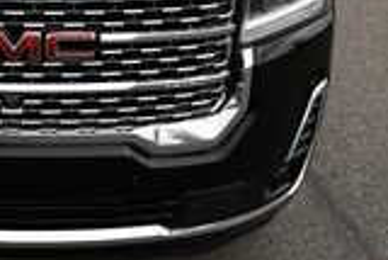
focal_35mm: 75
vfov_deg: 17.7
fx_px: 809
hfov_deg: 25.0
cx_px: -41
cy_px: -16
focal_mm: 20
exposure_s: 1/250
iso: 160
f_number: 8
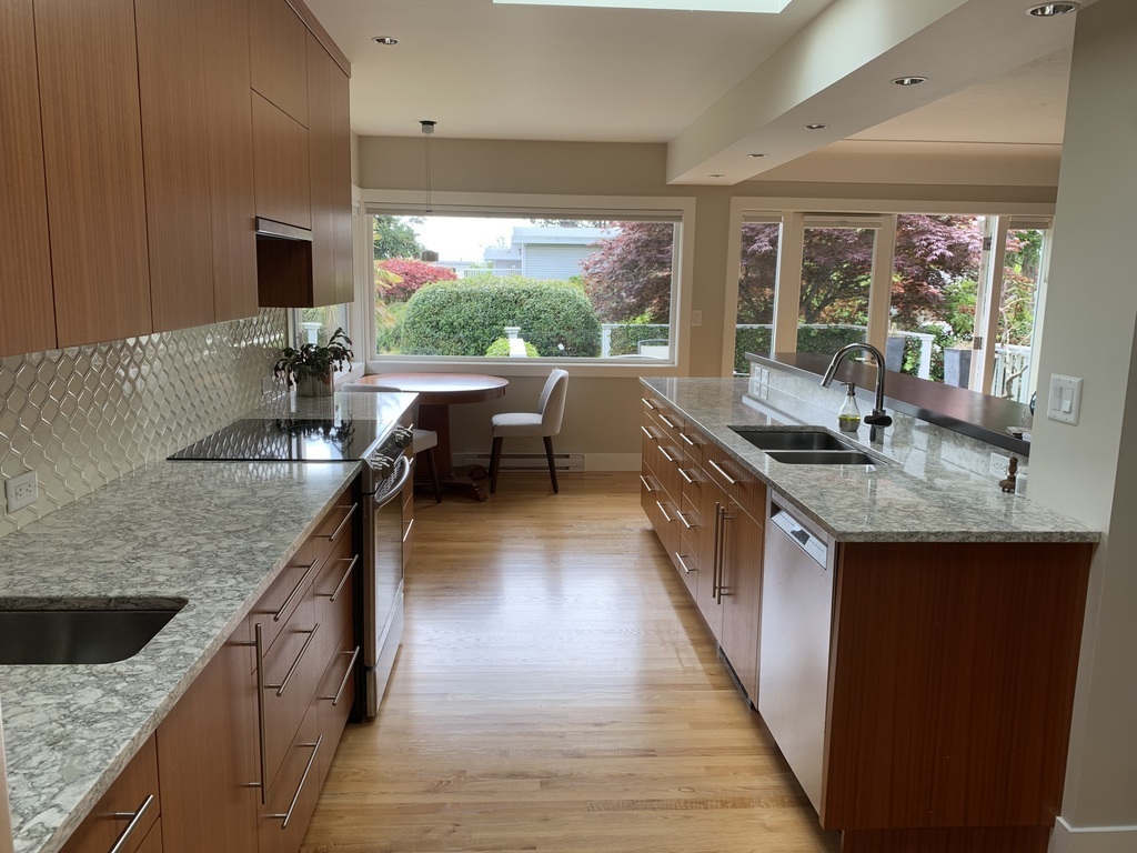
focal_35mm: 26
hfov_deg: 67.3
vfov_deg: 53.1
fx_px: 854
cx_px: 568
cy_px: 426
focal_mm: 4.25
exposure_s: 1/130
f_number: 1.8
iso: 25
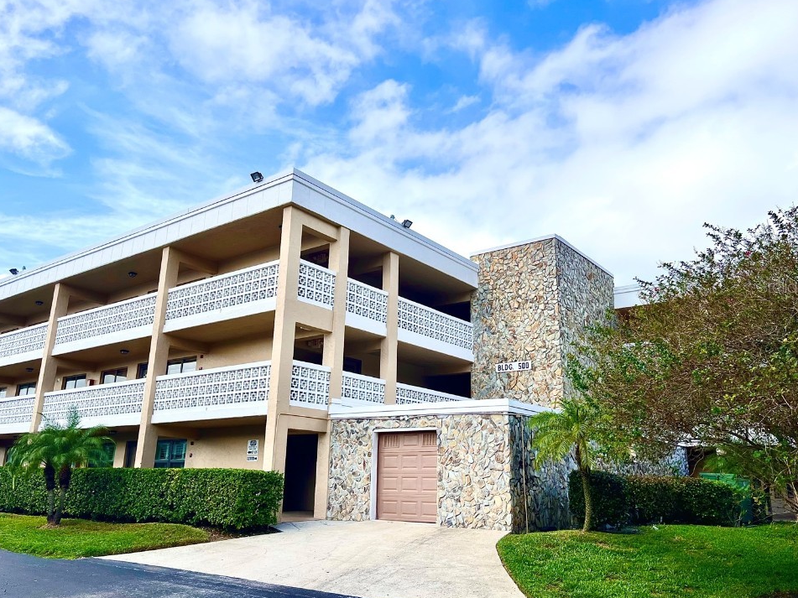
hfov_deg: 63.4
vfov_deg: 49.7
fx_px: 645
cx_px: 408
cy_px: 286
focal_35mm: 28
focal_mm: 5.1
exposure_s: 1/4310
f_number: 1.6
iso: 50
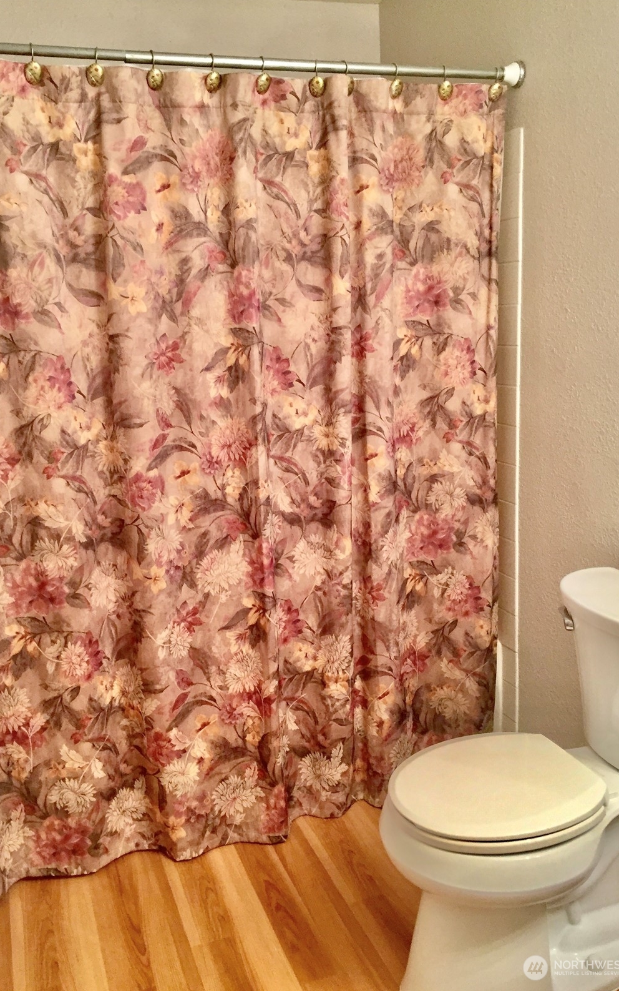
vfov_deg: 61.2
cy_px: 498
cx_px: 271
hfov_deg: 40.5
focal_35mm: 31
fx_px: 837
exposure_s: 1/30
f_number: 2.2
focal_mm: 4.15
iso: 100
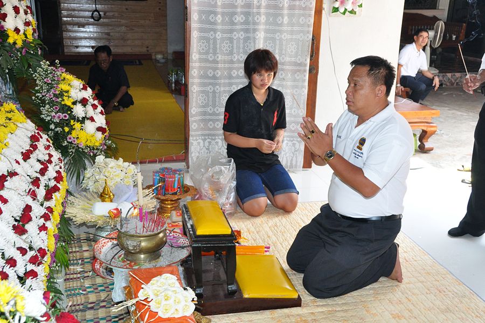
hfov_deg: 46.4
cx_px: 242
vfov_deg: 31.8
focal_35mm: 42
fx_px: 565
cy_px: 162
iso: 1600
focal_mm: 28
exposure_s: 1/200
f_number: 7.1
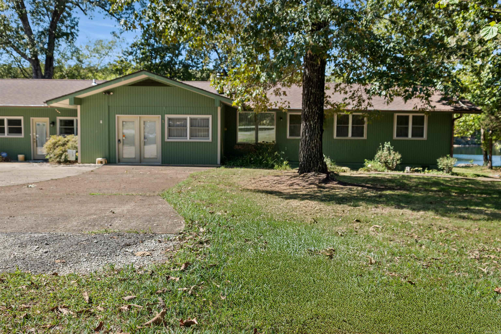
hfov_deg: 54.4
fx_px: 487
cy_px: 167
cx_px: 250
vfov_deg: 37.9
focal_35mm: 35
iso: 250
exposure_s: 1/640
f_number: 5.6
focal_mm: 35
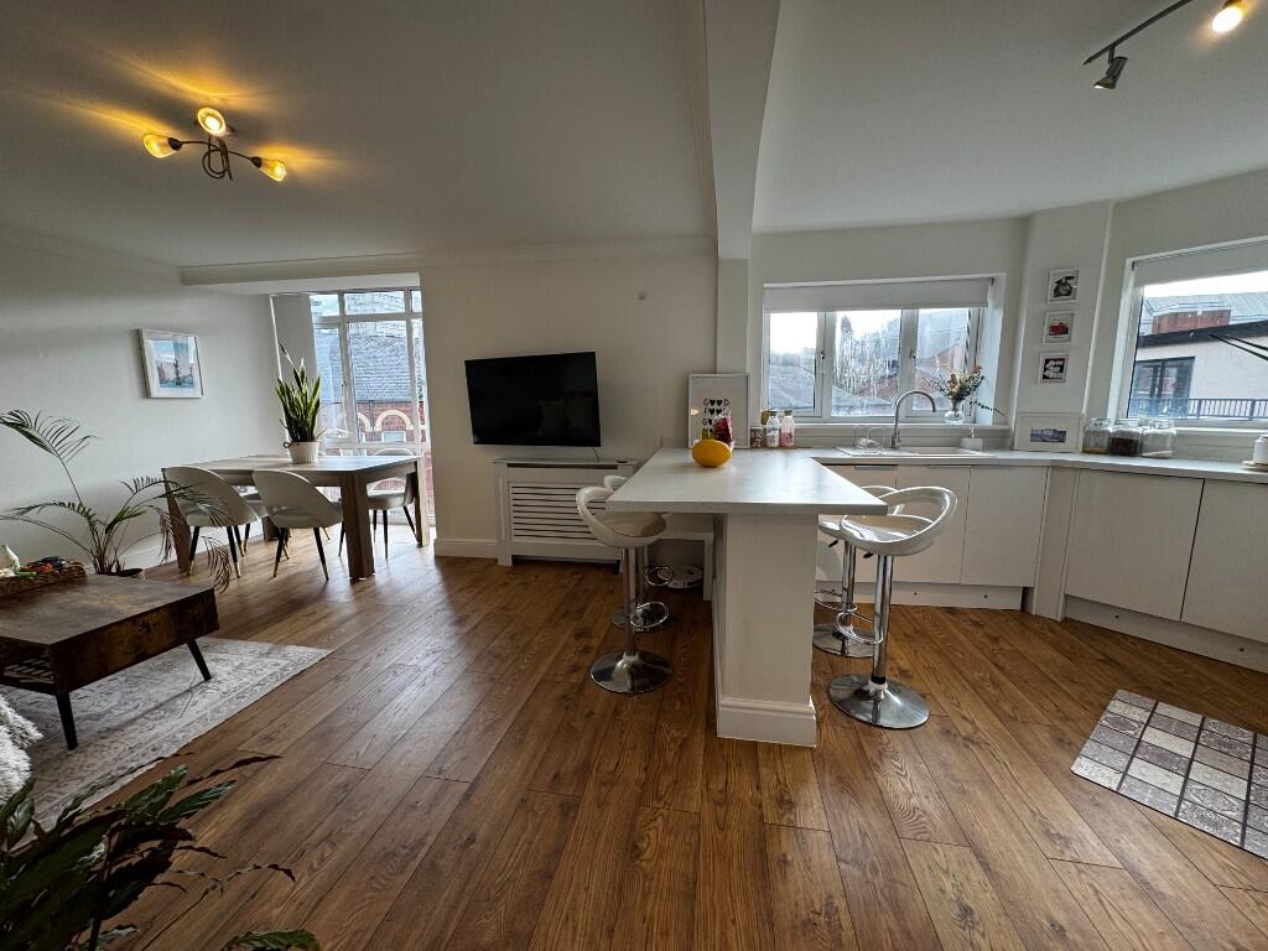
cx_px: 634
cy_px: 476
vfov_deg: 85.7
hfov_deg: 102.1
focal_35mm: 14
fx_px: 513
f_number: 2.2
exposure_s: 1/100
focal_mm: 2.22
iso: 64
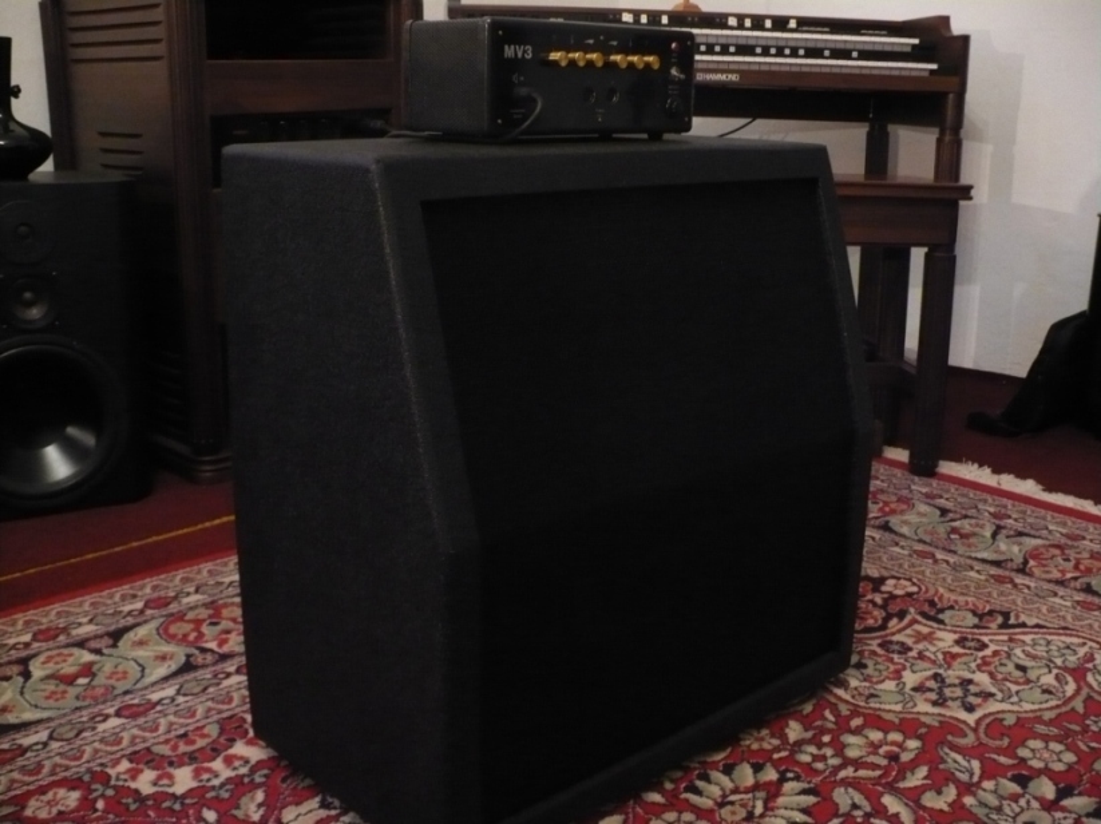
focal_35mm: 37
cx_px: 550
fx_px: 1176
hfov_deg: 50.2
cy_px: 412
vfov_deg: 38.6
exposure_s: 1/8
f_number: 2.8
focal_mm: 6.1
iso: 400
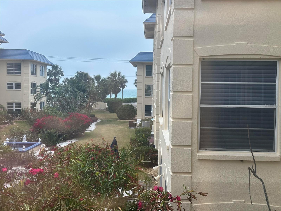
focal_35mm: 48
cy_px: 106
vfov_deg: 30.3
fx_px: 390
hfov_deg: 39.7
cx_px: 140
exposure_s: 1/631
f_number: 1.78
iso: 64
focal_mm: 6.86
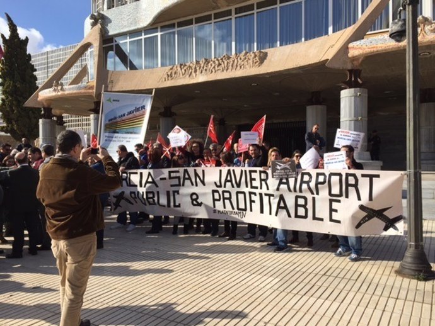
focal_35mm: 29
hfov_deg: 61.6
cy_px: 163
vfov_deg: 48.3
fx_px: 365
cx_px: 218
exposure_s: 1/2326
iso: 32
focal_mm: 4.15
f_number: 2.2
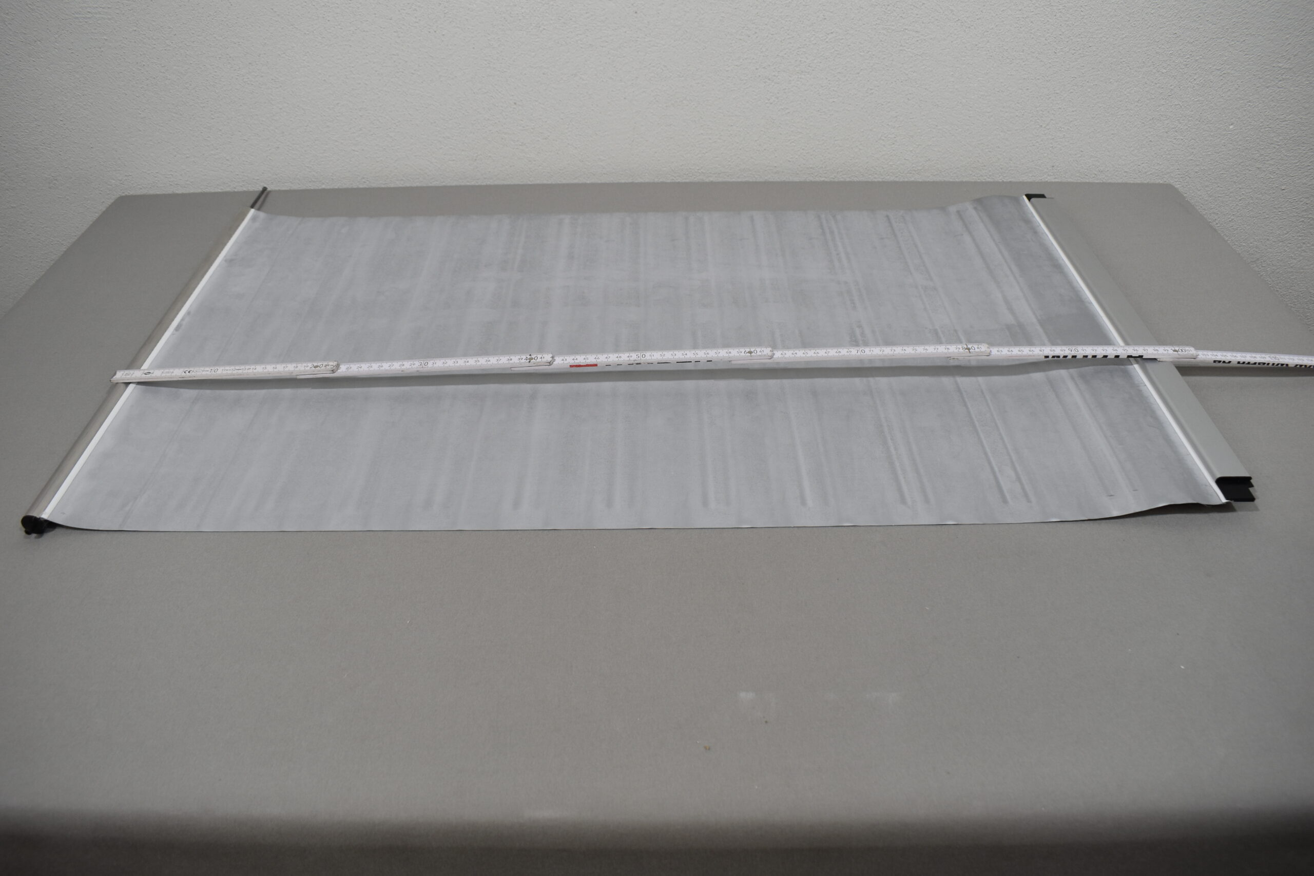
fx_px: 985
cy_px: 438
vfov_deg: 47.9
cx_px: 657
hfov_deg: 67.4
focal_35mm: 27
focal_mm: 18
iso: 400
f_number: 5.6
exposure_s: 1/125
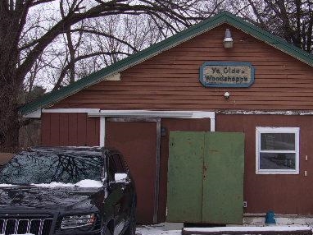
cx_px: 196
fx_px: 515
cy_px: 115
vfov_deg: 25.6
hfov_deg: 33.6
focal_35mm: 57
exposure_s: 1/250
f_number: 3.3
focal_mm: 6.1
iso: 80
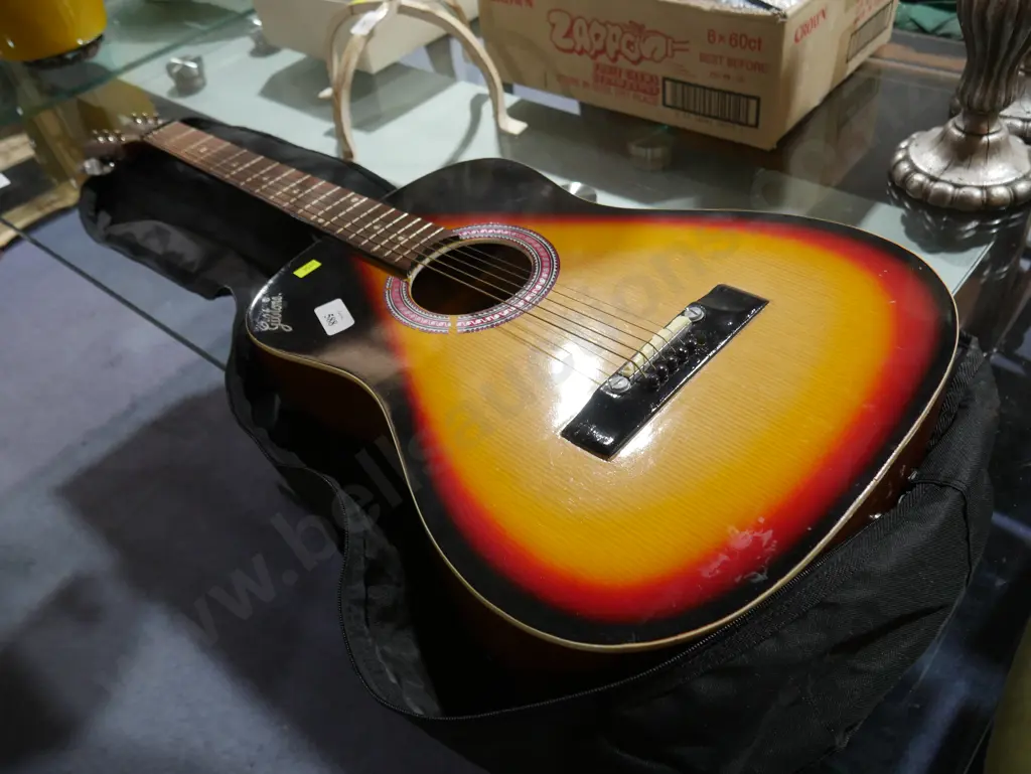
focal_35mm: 28
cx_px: 516
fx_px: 834
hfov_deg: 63.4
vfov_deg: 49.8
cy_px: 387
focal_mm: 14
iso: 500
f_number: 4
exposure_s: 1/60
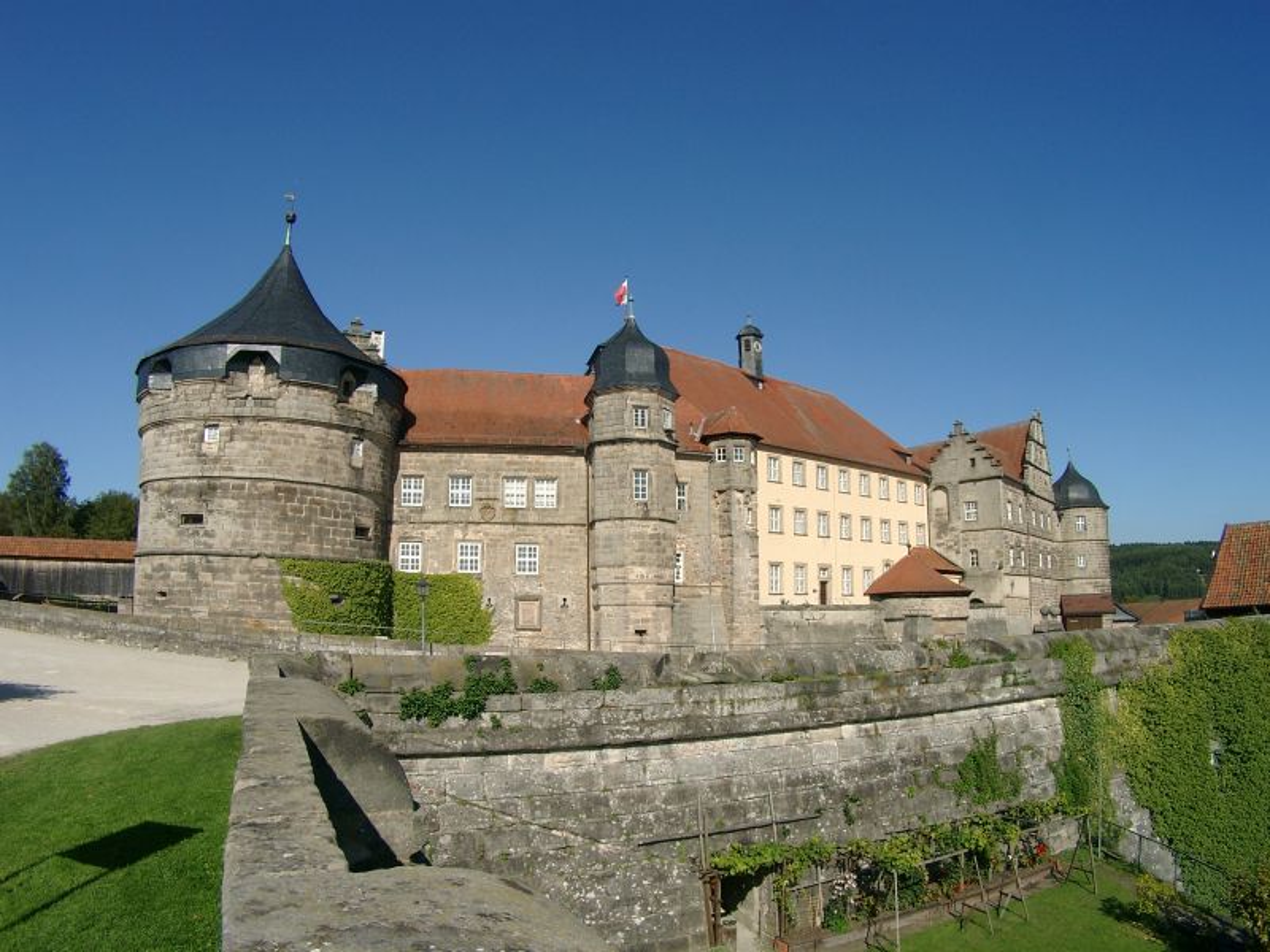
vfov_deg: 41.8
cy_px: 476
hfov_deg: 54.0
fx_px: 1247
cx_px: 635
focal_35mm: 34
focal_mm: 7.13
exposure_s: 1/536
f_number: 5.6
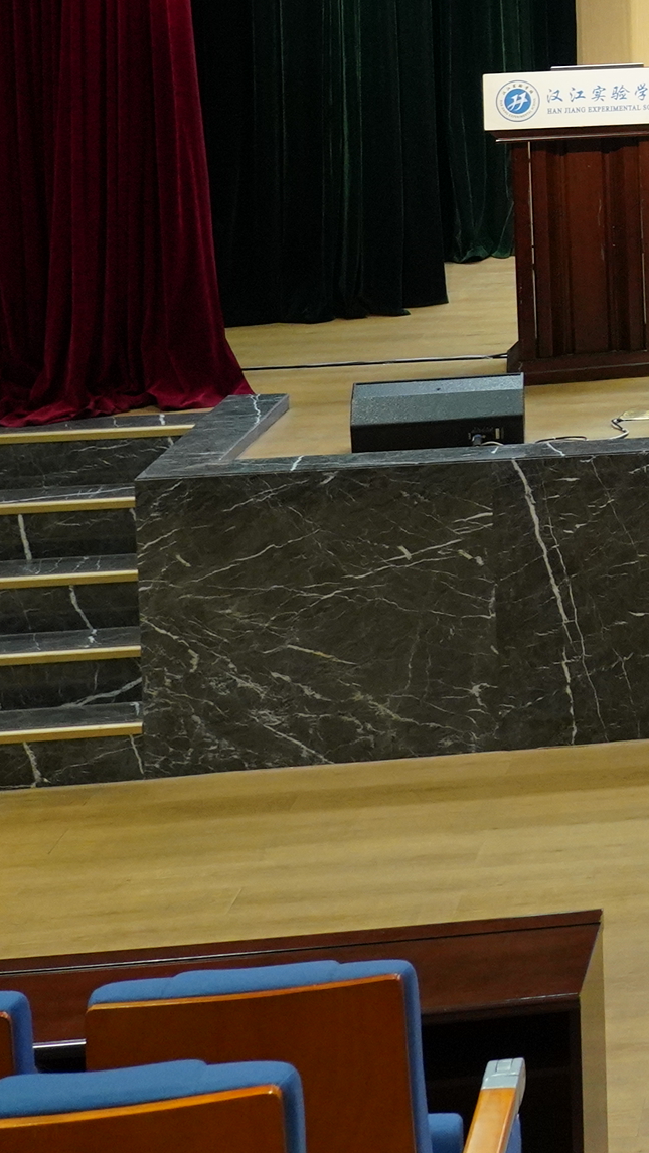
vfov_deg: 22.3
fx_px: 2783
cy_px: -74
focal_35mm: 91
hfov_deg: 11.3
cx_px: 1514
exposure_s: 1/160
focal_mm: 25
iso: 2500
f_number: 4
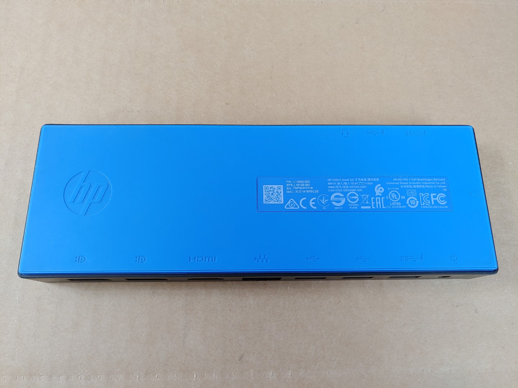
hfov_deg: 67.3
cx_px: 259
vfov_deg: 53.1
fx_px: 389
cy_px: 194
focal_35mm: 26
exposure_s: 1/60
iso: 50
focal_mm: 4.36
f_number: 1.8
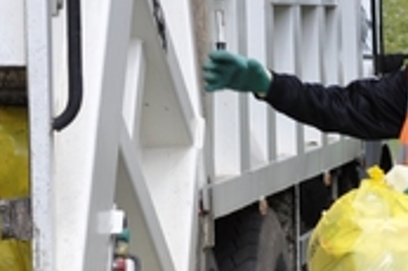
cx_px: 363
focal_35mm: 286
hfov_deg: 7.2
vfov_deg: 4.8
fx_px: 3235
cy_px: 285
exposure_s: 1/180
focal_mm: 55
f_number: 6.7
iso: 200
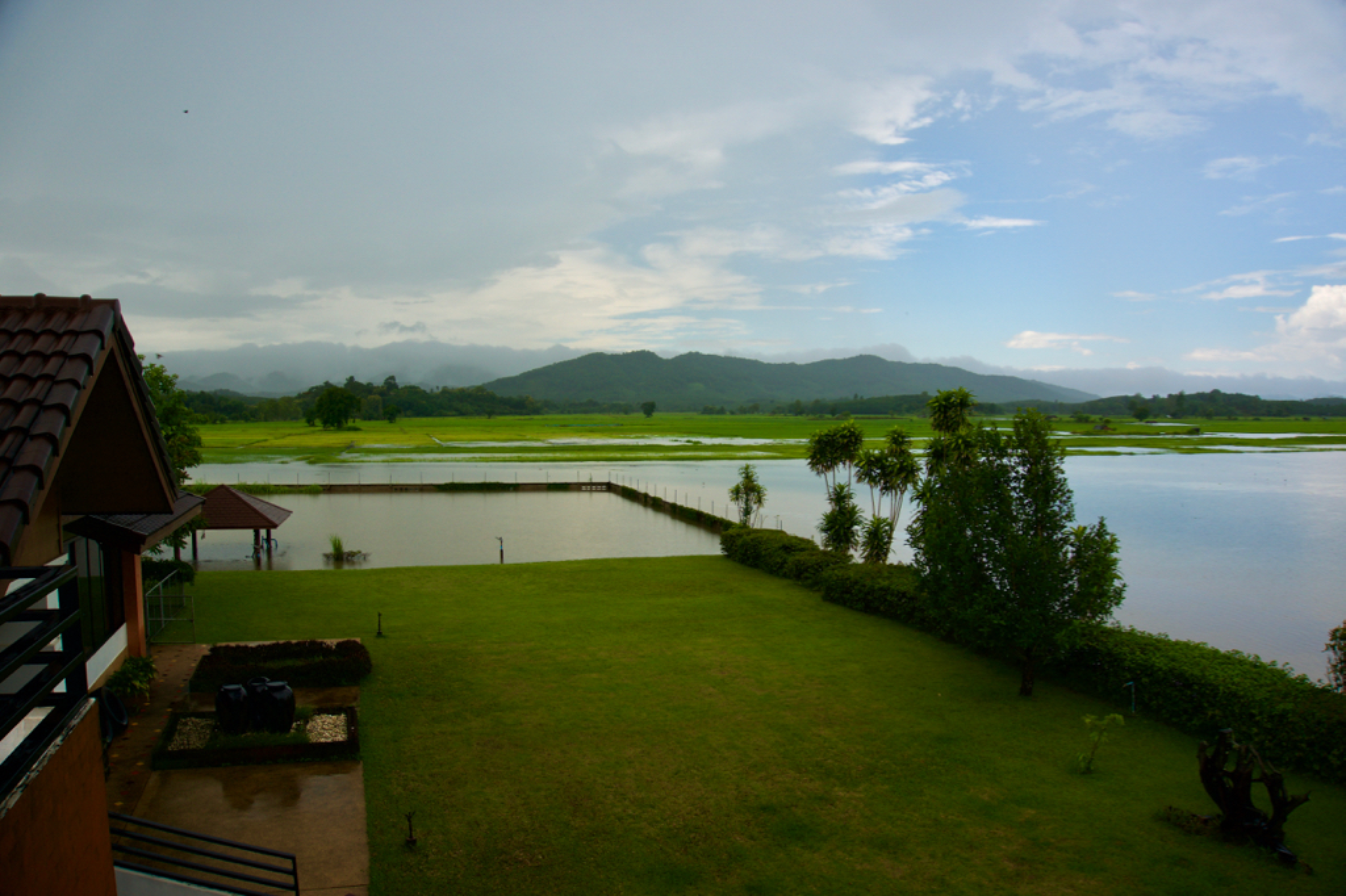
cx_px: 673
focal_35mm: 24
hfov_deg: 73.8
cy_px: 448
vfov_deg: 53.1
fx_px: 897
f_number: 8
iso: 100
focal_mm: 16
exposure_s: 1/125
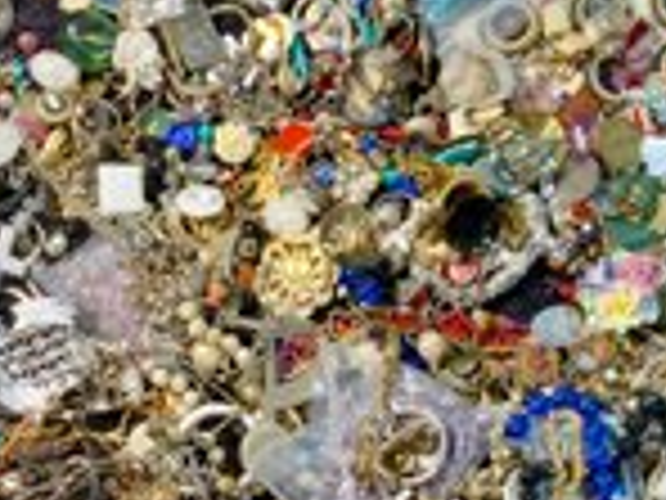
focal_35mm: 67
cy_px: 345
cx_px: 315
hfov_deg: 29.0
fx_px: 1289
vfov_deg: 21.8
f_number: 1.8
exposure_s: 1/60
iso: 50
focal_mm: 3
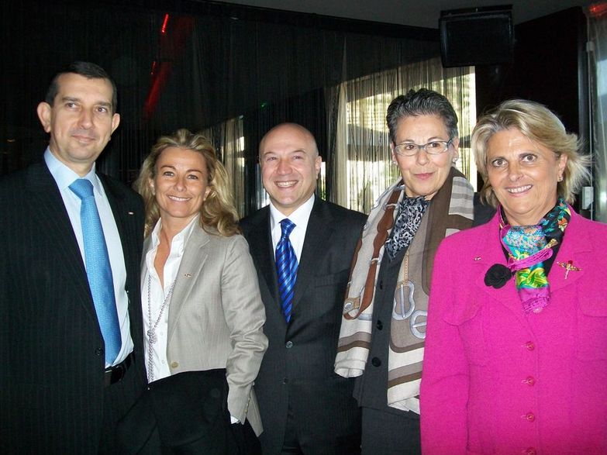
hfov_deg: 54.0
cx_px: 304
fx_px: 596
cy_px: 228
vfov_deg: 41.8
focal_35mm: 34
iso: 200
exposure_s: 1/125
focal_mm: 6.1
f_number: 2.7
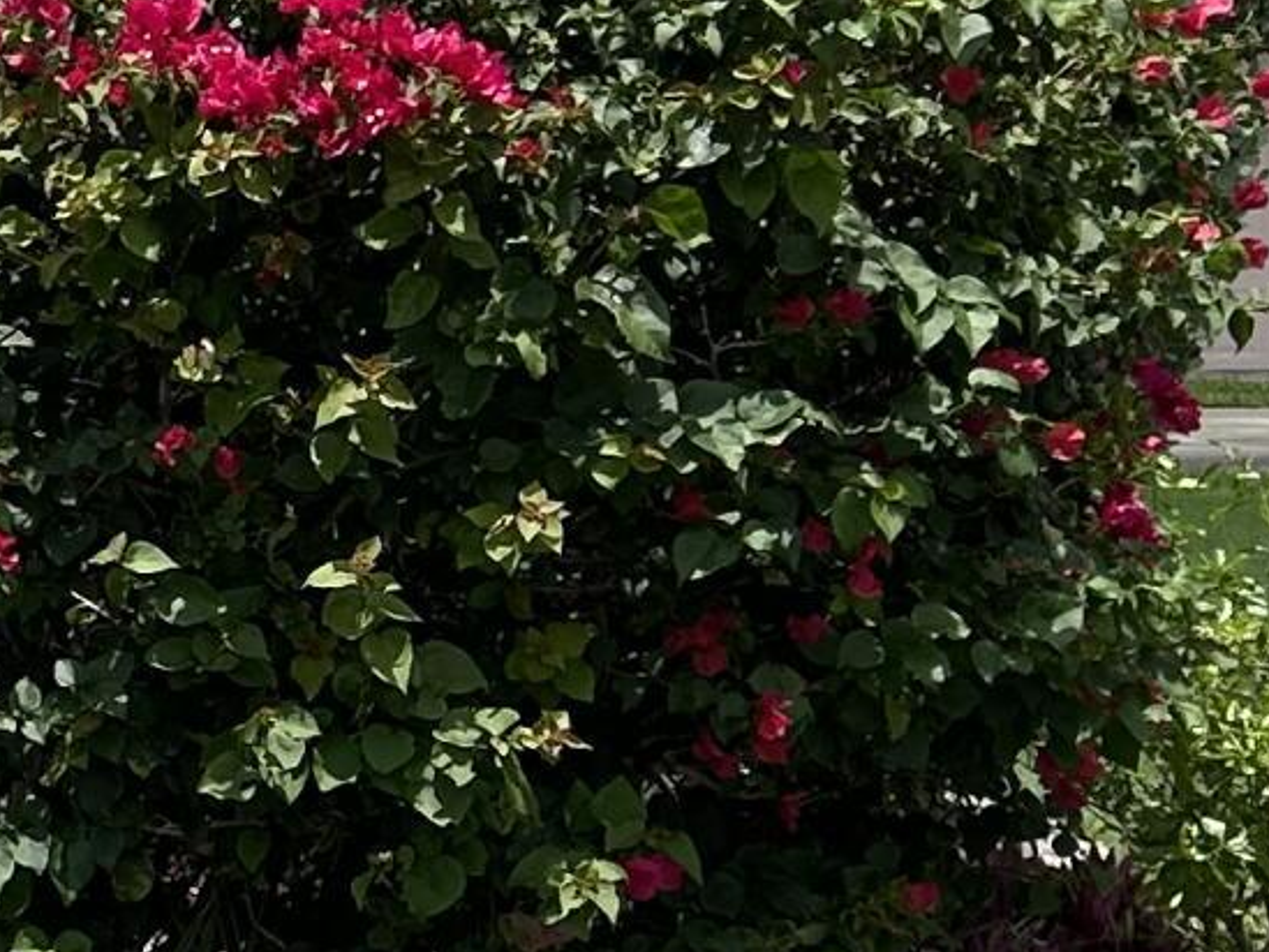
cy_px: 432
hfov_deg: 12.6
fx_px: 5207
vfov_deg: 10.4
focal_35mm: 142
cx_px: -1059
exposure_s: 1/3968
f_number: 1.5
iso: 50
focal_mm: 5.7
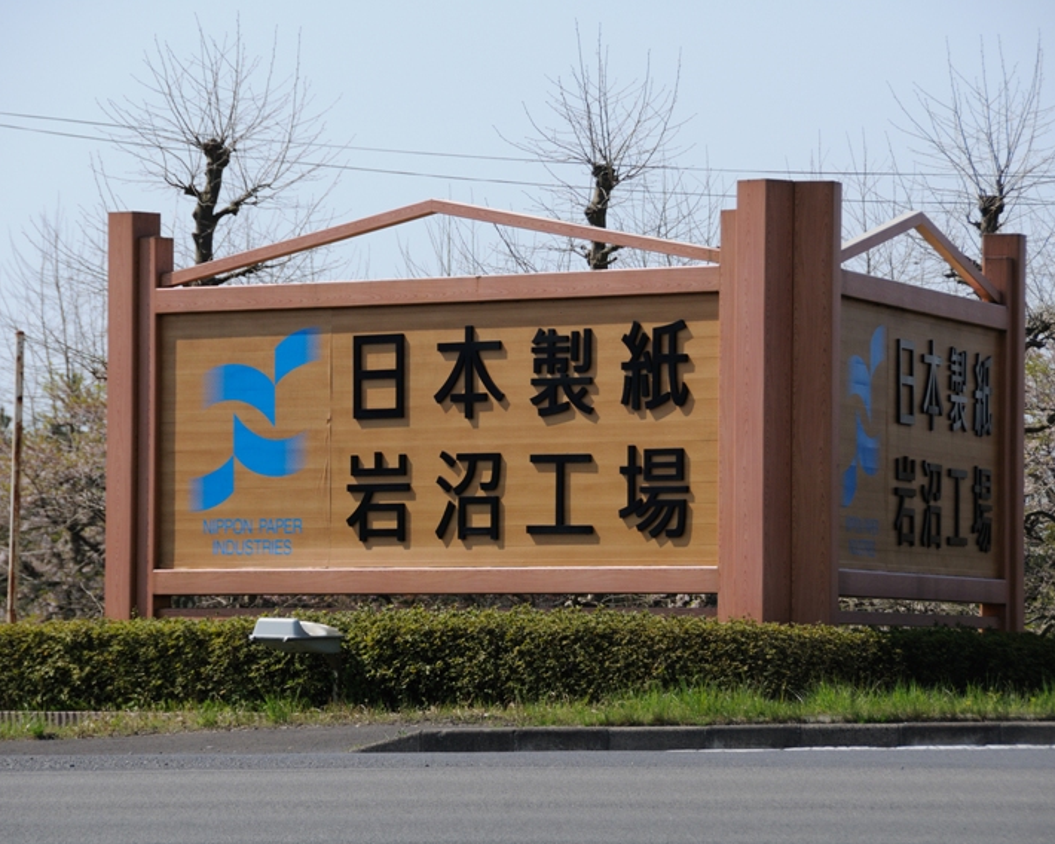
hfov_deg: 8.4
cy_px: 422
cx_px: 544
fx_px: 7168
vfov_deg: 6.7
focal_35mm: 230
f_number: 8
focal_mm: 135
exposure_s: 1/800
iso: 200
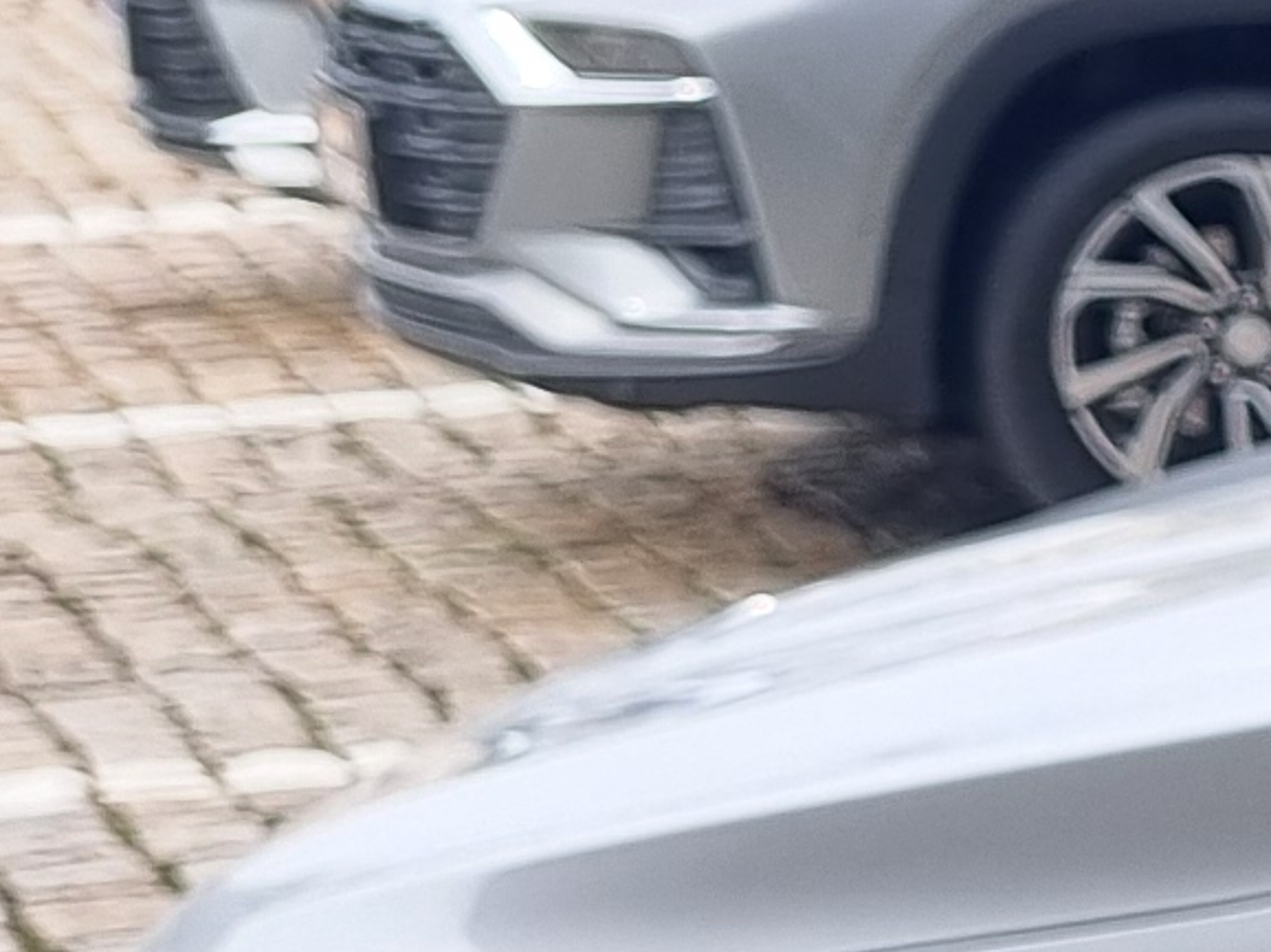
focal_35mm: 180
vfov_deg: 8.2
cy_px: 932
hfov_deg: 8.9
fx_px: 6606
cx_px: 3872
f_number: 1.8
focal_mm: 5.4
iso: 50
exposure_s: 1/234
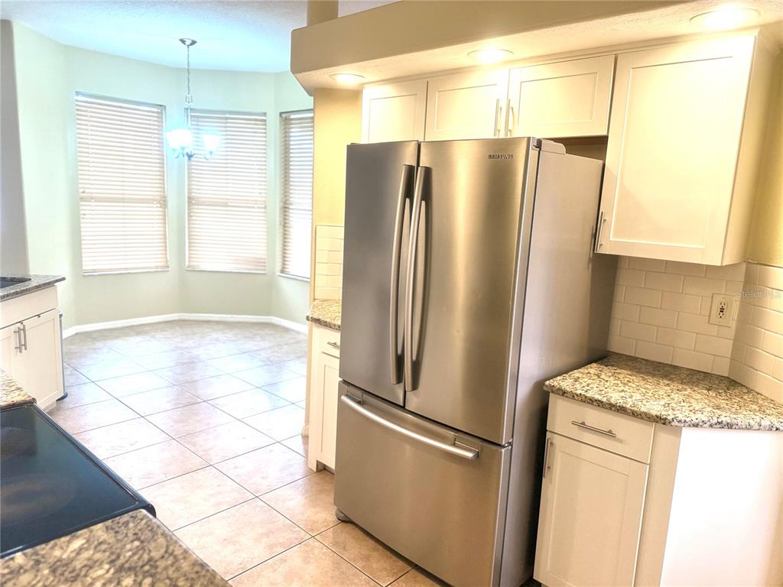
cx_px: 392
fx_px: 543
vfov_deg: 56.8
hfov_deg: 71.6
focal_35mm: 24
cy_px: 294
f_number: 1.78
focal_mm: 6.76
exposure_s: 1/164
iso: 200
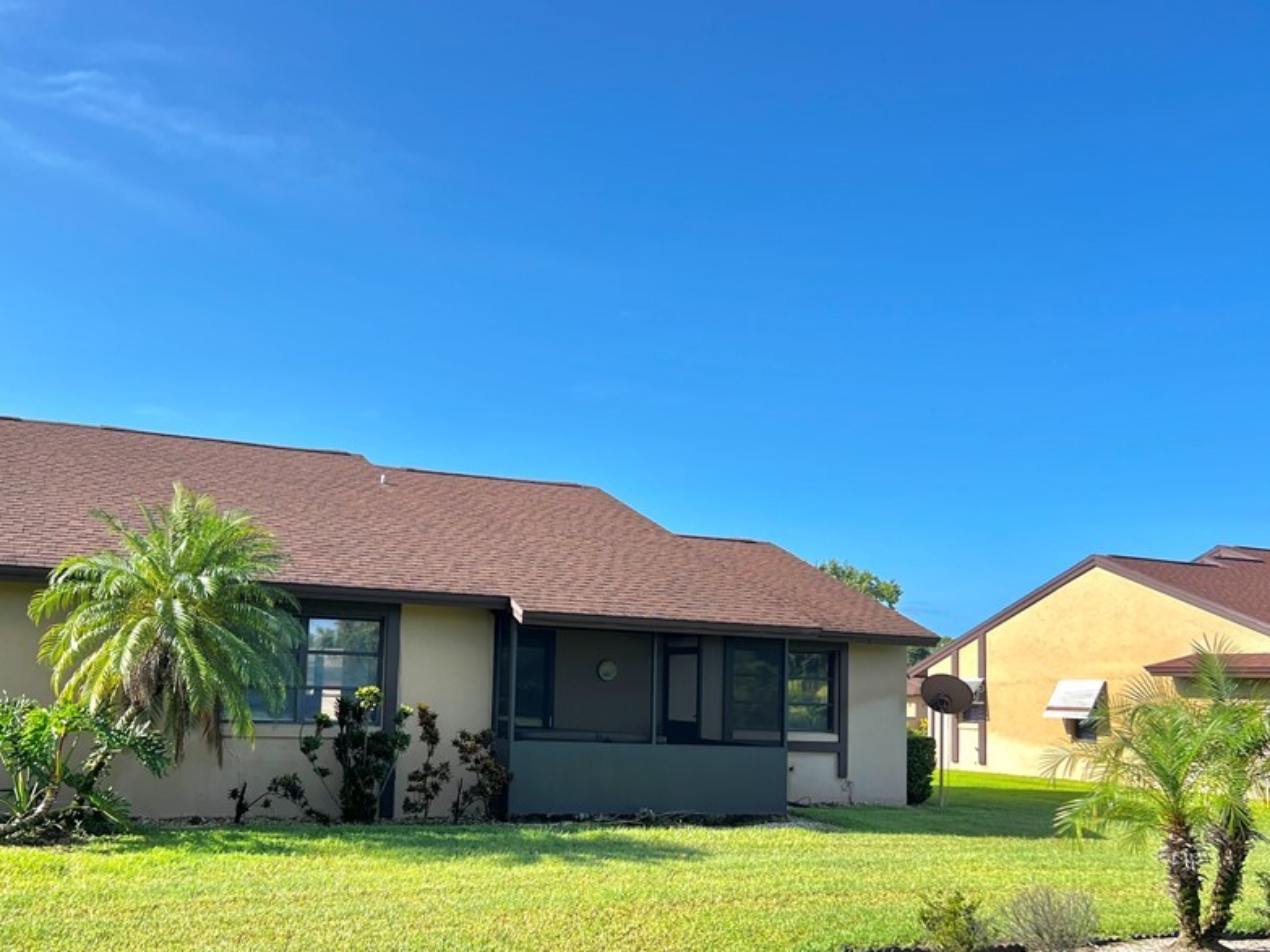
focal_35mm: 34
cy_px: 584
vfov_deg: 41.5
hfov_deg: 53.5
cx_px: 490
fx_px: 1247
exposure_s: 1/909
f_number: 1.5
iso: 50
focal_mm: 5.7
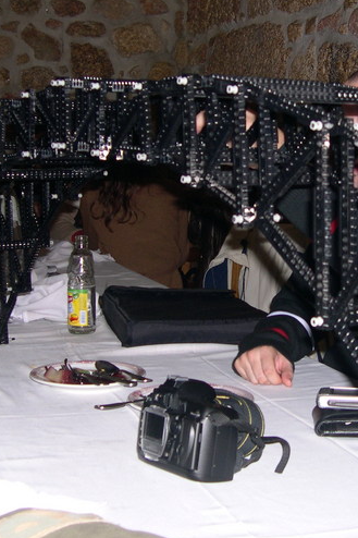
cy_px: 216
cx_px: 271
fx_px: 955
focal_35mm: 64
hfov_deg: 21.0
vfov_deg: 31.3
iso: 122
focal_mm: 8
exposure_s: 1/60
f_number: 2.8
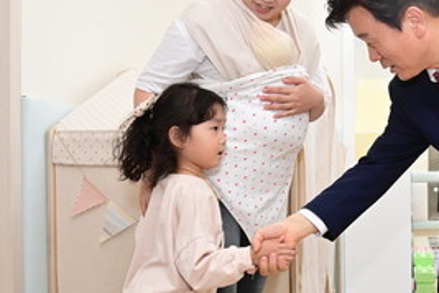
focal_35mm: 54
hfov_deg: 35.2
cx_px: 375
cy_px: 178
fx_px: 658
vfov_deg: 25.0
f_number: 6.3
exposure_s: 1/250
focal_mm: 24
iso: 5000
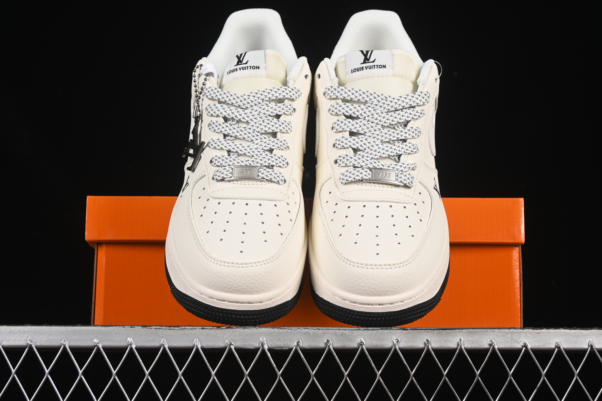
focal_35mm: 75
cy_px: 200
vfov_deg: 18.2
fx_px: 1254
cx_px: 301
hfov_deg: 27.0
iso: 160
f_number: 8
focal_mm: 50
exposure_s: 1/80
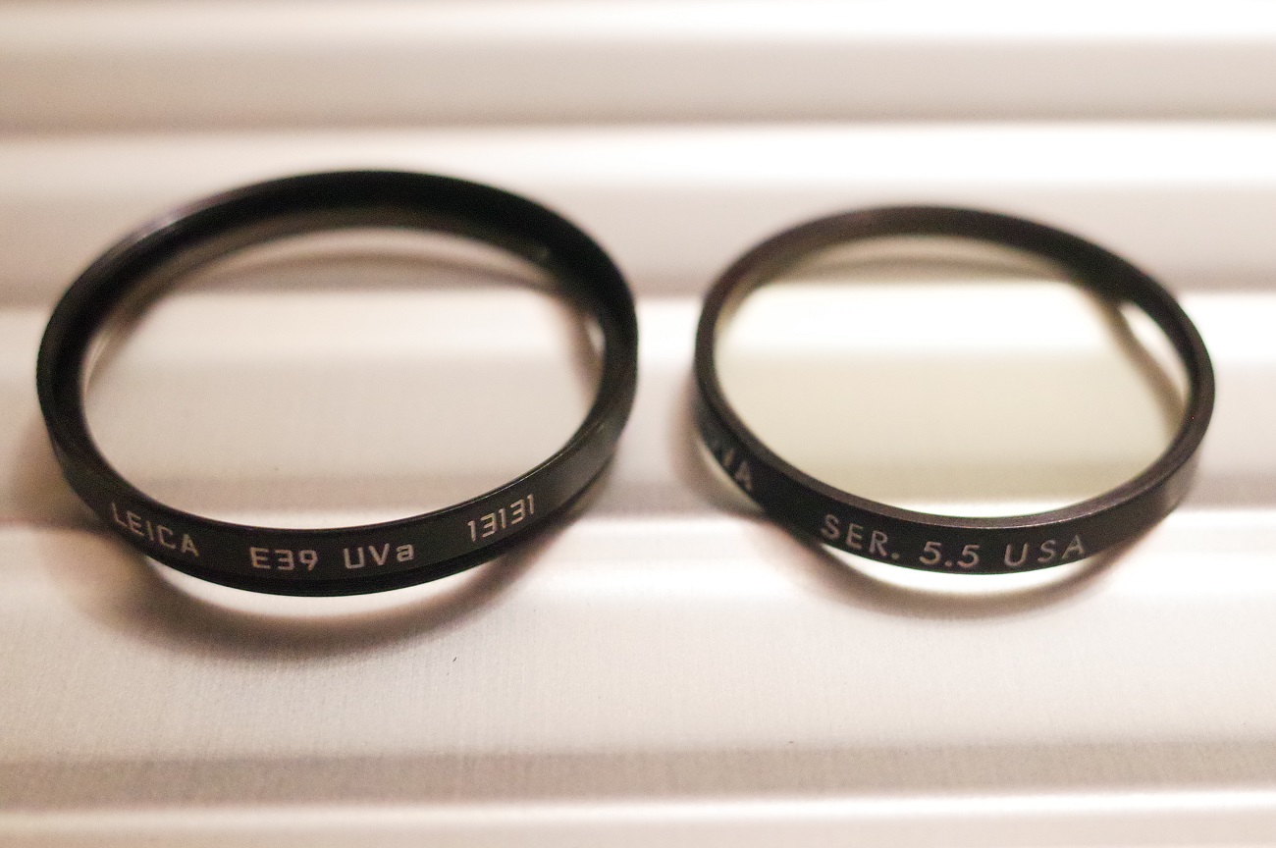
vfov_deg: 28.6
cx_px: 638
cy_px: 424
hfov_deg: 42.0
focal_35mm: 47
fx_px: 1664
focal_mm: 18.3
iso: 3200
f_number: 2.8
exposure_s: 1/30
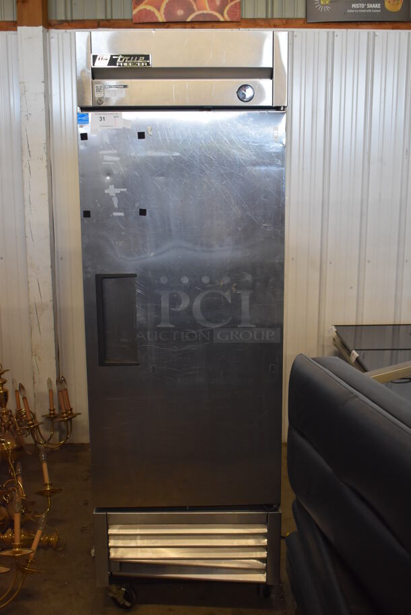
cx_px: 206
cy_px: 308
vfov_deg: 46.4
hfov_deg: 31.9
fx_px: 718
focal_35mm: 42
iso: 1250
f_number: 4.2
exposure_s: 1/125
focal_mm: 28
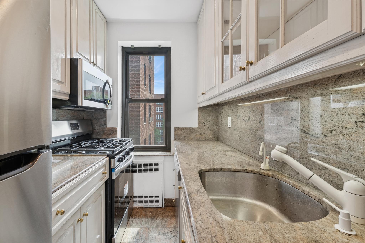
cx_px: 182
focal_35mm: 15
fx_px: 152
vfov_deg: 77.3
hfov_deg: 100.4
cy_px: 122
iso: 640
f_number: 14
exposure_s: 1/40
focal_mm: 15
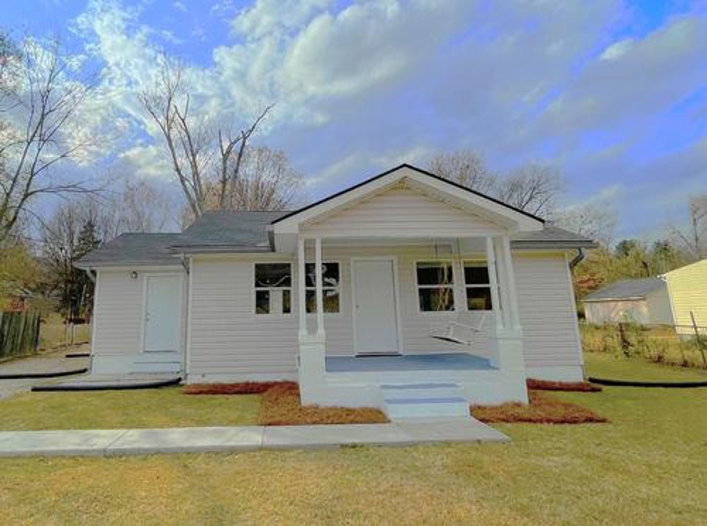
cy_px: 263
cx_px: 354
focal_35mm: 14
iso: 25
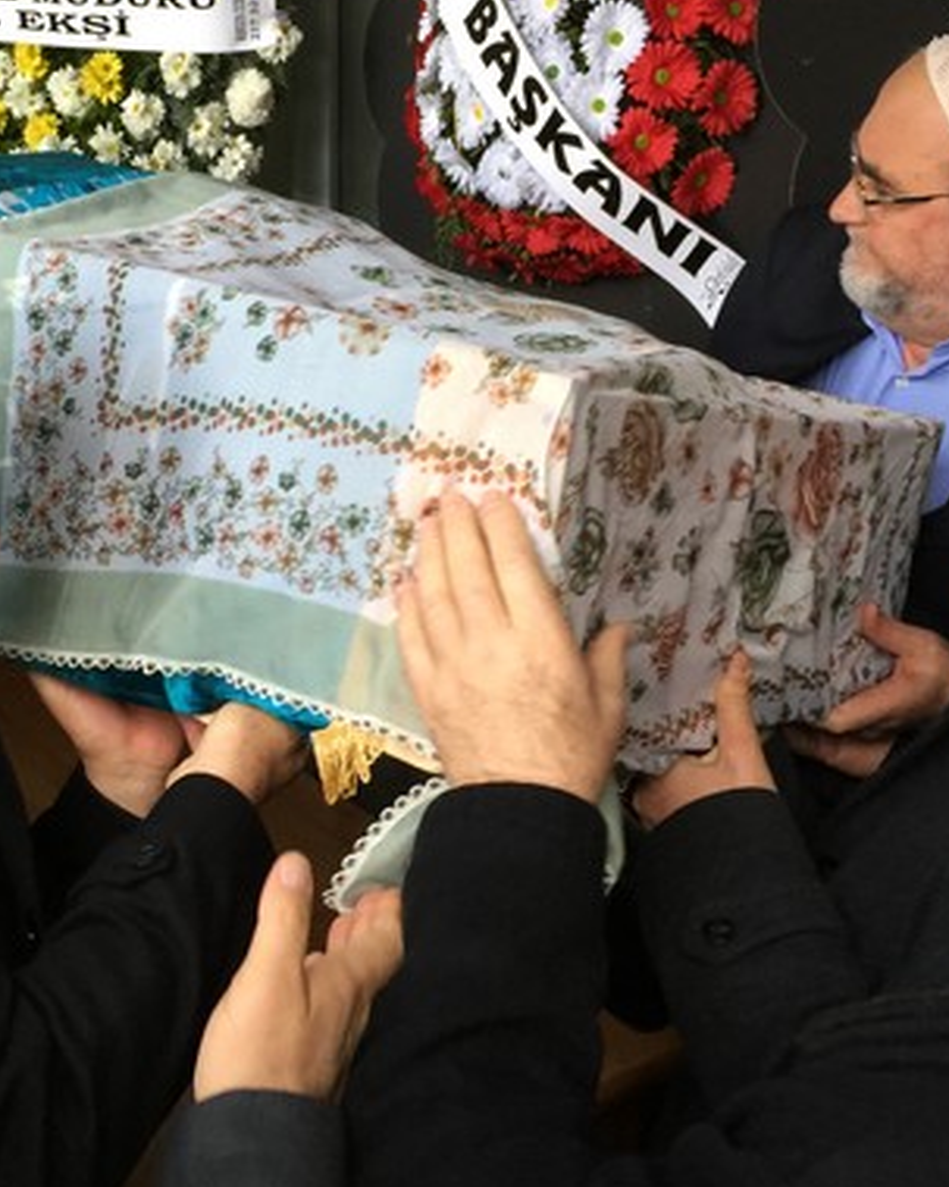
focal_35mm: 50
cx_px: 335
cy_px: 589
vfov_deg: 37.3
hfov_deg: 30.1
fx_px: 1756
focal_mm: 4.15
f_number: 2.2
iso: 50
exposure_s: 1/33
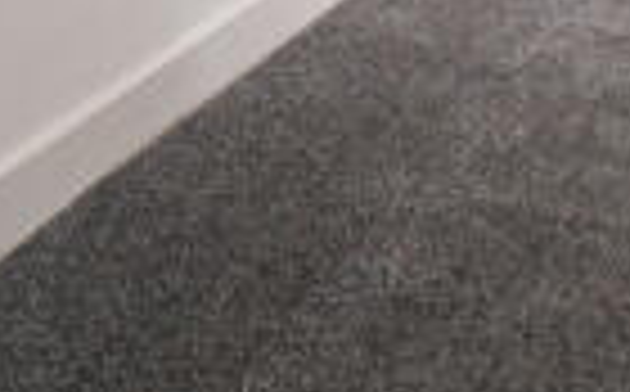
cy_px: -816
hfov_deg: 14.2
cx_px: -558
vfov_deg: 8.5
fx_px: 2177
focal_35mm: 127
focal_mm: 11.5
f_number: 9
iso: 320
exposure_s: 1/2.5
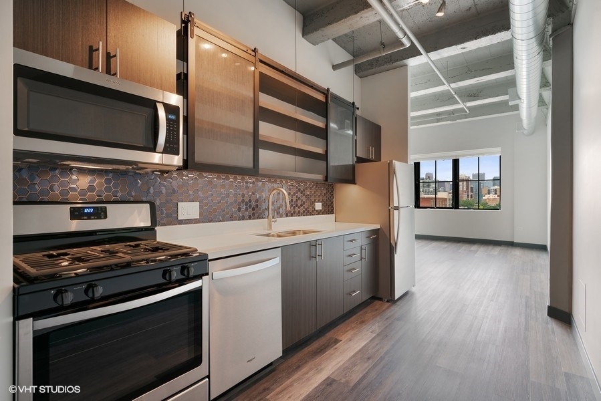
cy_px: 200
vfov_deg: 70.5
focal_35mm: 17
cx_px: 300
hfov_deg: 93.3
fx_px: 284
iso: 200
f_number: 8
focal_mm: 17
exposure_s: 1/30
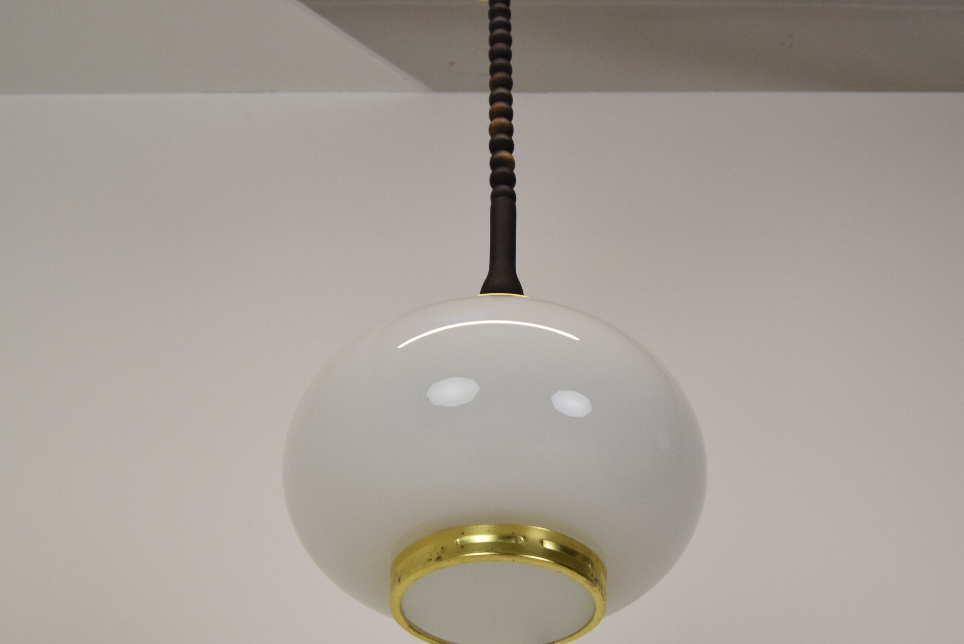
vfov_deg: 29.9
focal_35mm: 45
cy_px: 348
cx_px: 501
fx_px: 1206
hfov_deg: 43.6
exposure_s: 1/320
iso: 1600
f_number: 9
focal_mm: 26
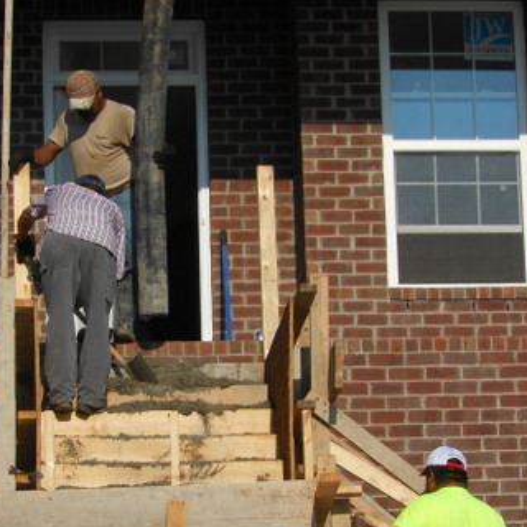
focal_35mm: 214
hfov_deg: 8.2
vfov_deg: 8.2
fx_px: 3686
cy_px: 327
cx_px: 178
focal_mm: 25.3
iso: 80
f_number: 5.5
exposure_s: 1/640
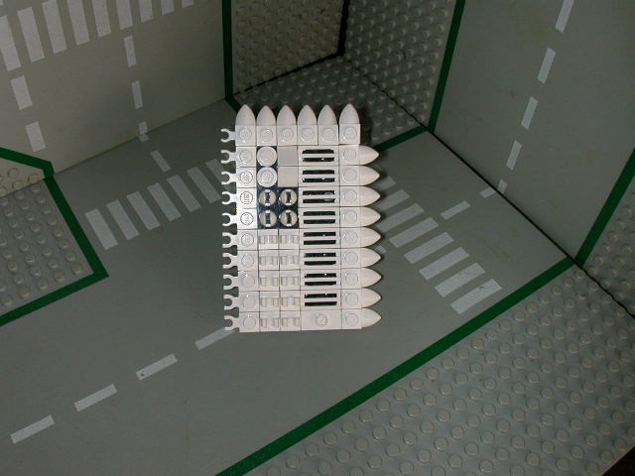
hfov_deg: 50.1
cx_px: 318
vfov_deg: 38.7
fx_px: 679
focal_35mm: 37
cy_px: 238
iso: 100
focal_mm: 5.6
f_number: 4.5
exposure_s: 1/30
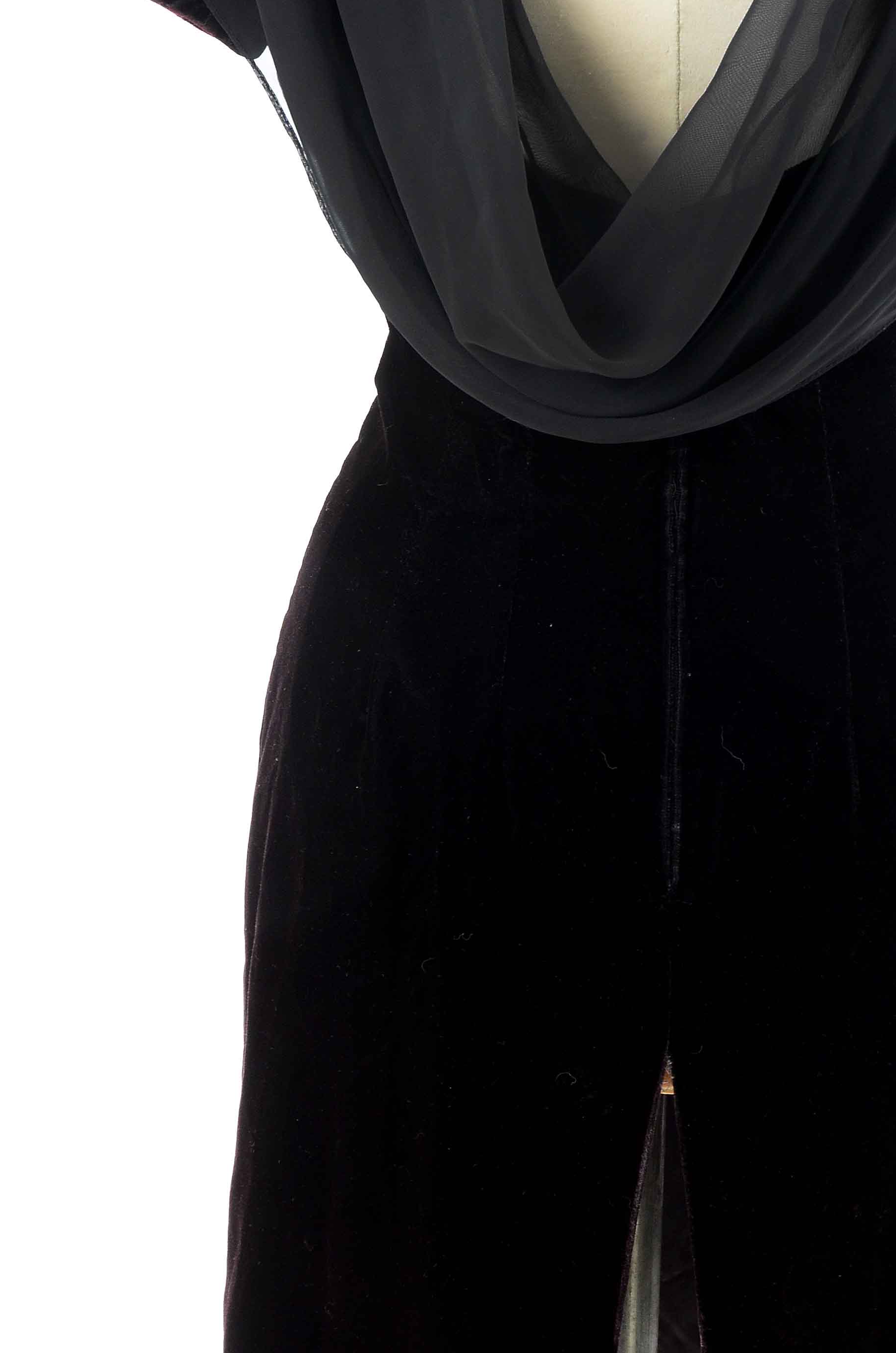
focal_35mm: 140
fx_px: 5249
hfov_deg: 9.7
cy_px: 557
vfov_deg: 14.7
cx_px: 637
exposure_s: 1/80
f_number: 7.1
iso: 400
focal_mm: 52
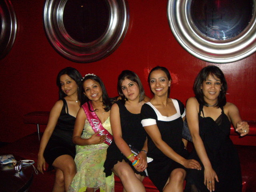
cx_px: 128
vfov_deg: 37.7
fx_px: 281
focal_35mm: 38
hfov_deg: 49.0
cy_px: 96
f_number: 2.7
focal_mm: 6.2
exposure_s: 1/40
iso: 400
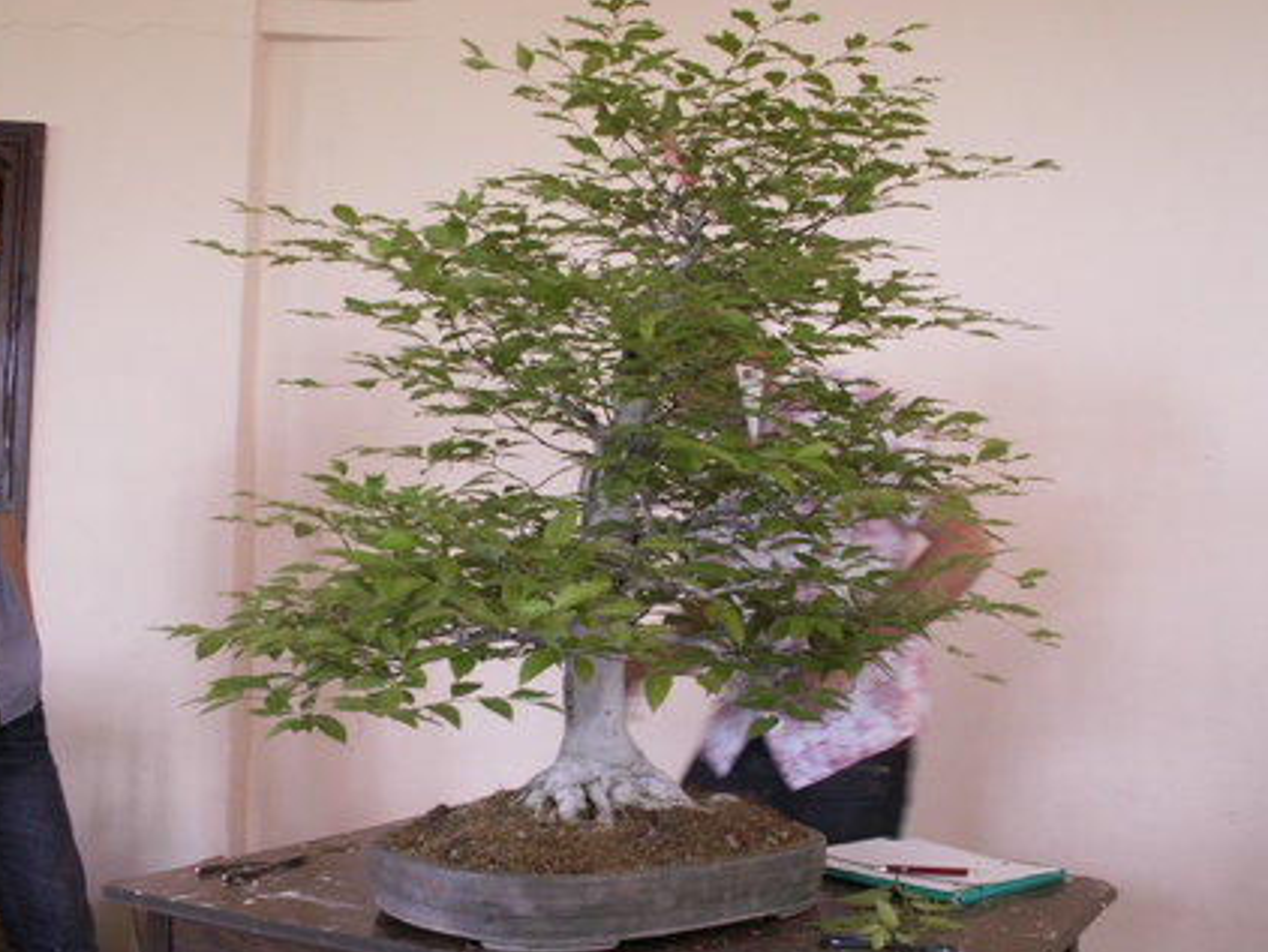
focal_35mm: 41
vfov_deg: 35.2
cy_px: 491
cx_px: 646
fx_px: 1503
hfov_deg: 45.7
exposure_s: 1/20
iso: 160
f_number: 2.8
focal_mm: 6.47
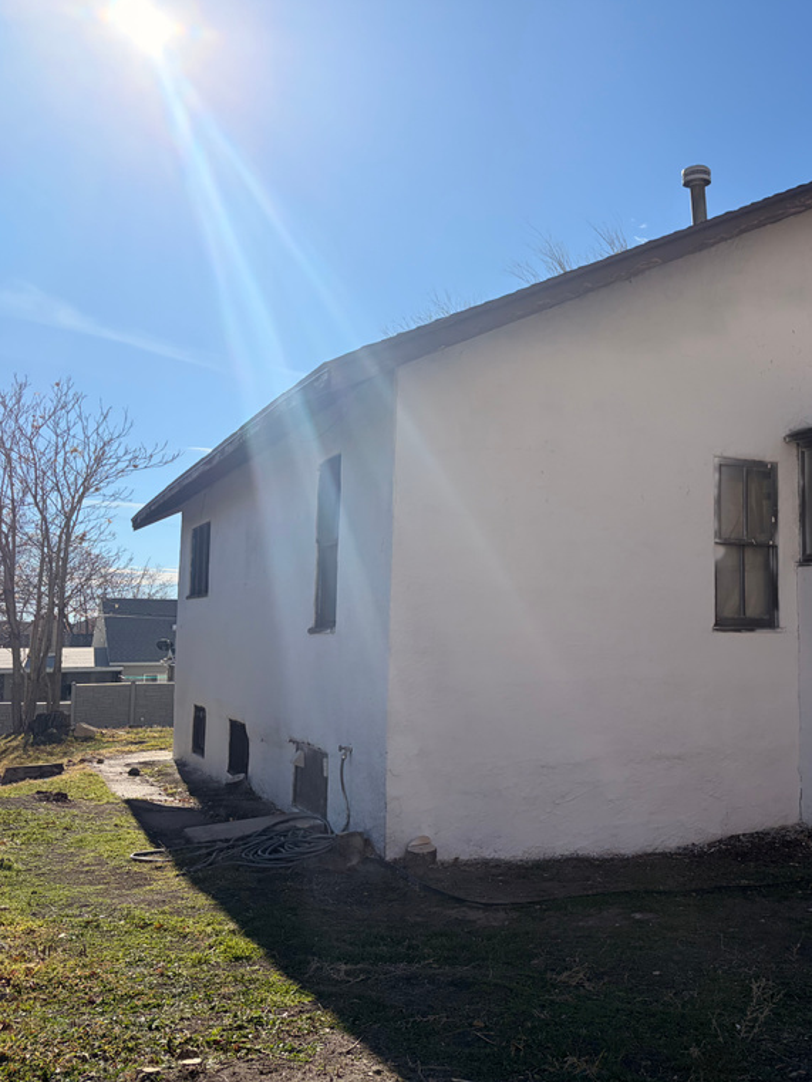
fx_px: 1094
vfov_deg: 52.6
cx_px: 643
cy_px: 539
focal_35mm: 35
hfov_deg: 39.2
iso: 64
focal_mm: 5.96
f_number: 1.6
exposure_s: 1/6329
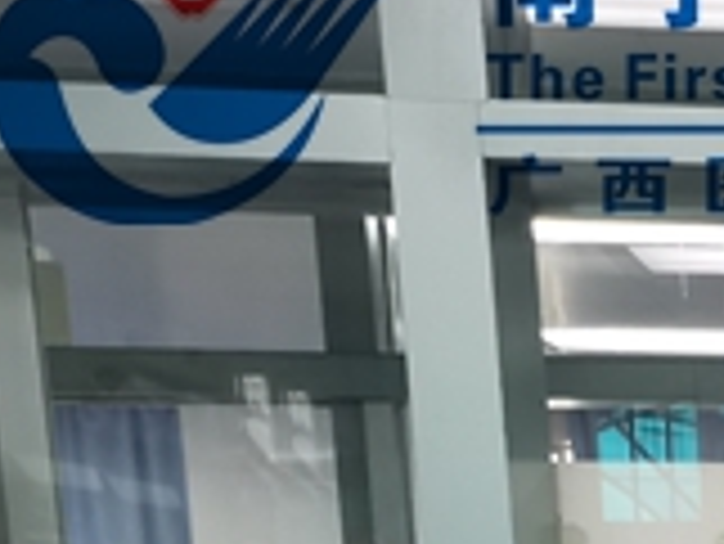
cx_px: 1538
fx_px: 2428
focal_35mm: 116
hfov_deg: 13.8
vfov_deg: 11.5
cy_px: 1088
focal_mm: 4.75
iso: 320
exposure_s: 1/40
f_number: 1.8
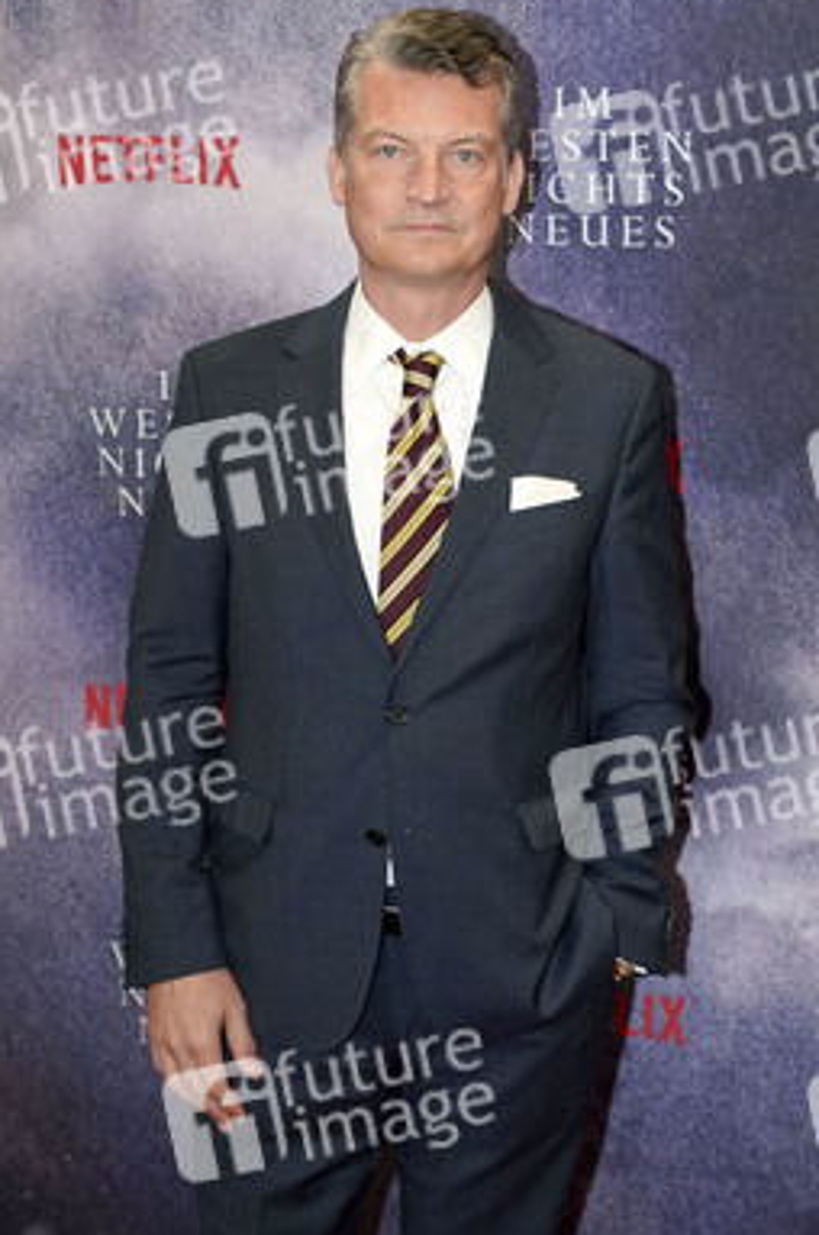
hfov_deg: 19.7
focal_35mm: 69
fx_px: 2363
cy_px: 622
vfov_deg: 29.3
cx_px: 422
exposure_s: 1/160
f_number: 5.6
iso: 640
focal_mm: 66
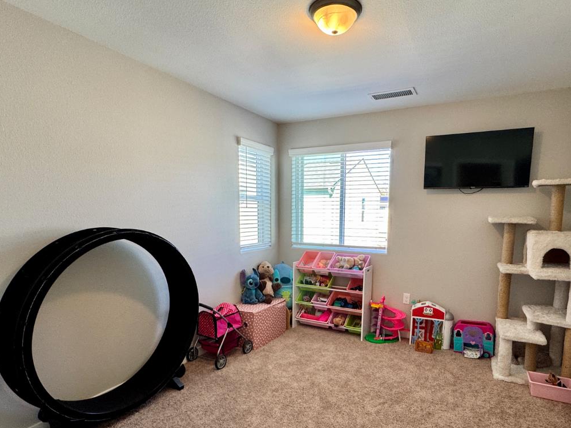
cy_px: 257
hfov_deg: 78.9
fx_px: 346
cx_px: 307
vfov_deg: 62.9
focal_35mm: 21
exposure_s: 1/120
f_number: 2.2
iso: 160
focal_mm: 2.22
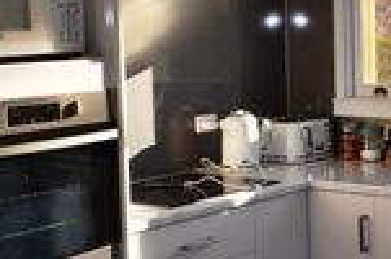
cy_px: 43
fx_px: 862
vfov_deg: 16.9
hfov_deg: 24.7
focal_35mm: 80
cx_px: 360
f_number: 11
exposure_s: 1/60
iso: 200
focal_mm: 17
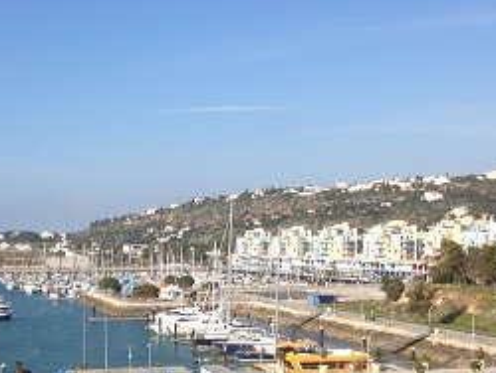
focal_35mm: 70
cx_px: 147
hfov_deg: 27.5
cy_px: 307
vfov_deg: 20.8
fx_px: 1004
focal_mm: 4.28
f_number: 2.4
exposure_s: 1/1672
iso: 50
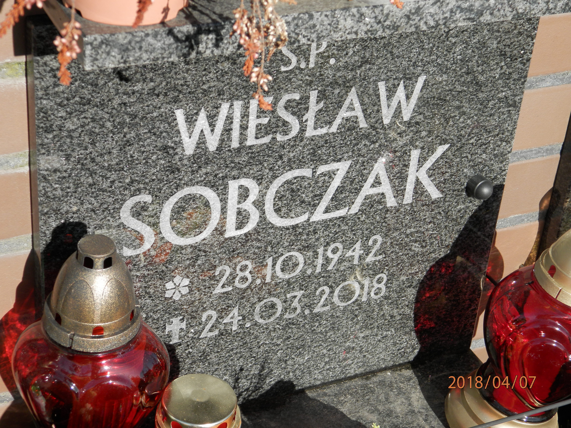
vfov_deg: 21.6
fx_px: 1122
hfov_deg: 28.6
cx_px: 286
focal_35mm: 68
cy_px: 214
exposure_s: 1/320
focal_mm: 12.2
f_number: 4
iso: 80
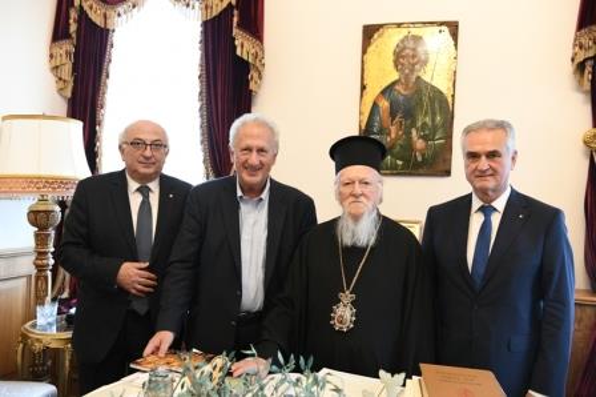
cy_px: 198
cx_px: 298
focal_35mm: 35
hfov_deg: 54.5
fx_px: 579
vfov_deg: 37.8
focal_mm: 35
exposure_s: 1/80
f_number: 5
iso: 3200
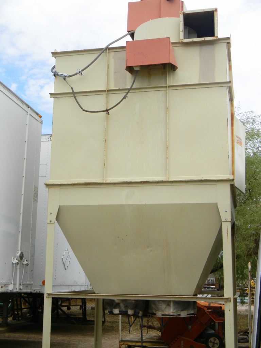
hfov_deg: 30.9
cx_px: 130
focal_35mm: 47
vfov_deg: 40.4
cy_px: 174
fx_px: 472
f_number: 3.9
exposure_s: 1/636
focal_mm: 8.6
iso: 80
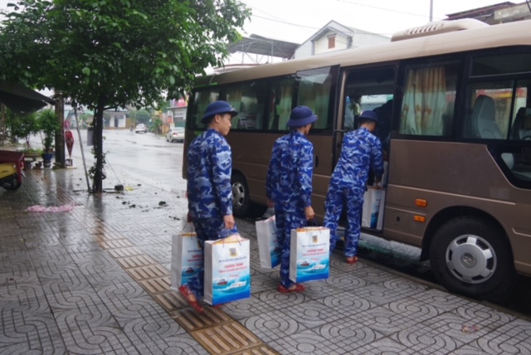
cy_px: 178
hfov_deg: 67.3
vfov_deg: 48.0
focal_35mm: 27
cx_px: 266
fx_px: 399
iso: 400
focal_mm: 18
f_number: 5.6
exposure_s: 1/100
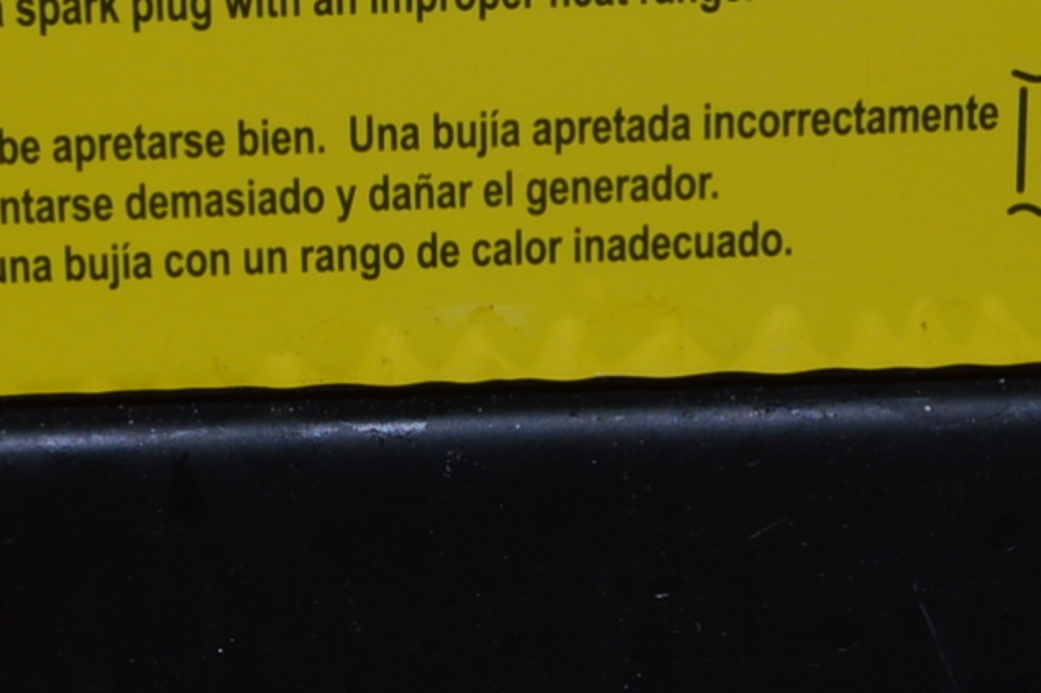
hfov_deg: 11.1
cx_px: 404
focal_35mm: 185
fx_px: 5347
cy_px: -102
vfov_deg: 7.4
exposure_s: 1/200
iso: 100
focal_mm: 26
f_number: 11
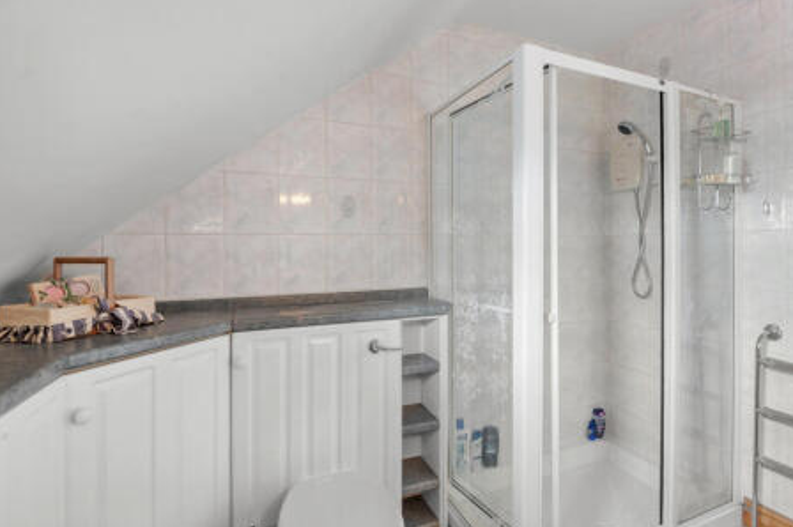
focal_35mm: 17
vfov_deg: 70.4
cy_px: 261
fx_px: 374
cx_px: 418
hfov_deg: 93.2
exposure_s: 8
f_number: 9
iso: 250
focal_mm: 16
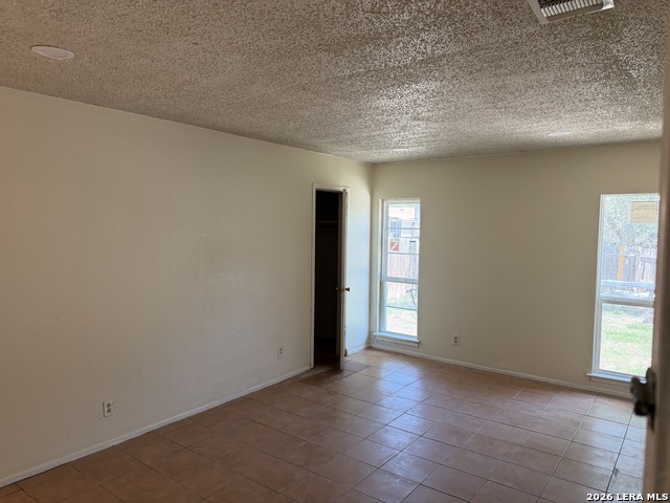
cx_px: 335
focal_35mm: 24
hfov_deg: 71.6
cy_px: 252
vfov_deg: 56.8
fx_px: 465
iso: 200
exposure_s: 1/158
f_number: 1.78
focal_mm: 6.76
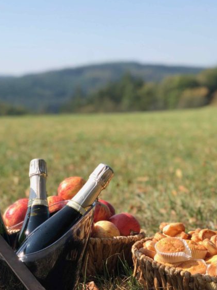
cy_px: 201
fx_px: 669
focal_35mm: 80
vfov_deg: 24.3
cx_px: 65
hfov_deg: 18.4
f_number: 2.4
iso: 16
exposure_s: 1/665
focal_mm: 6
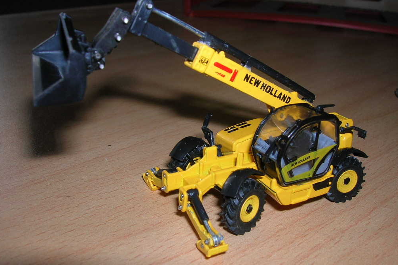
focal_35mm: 36
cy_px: 148
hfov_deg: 53.1
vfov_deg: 36.8
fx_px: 398
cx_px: 200
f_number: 4.9
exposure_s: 1/60.1
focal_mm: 5.7
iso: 50
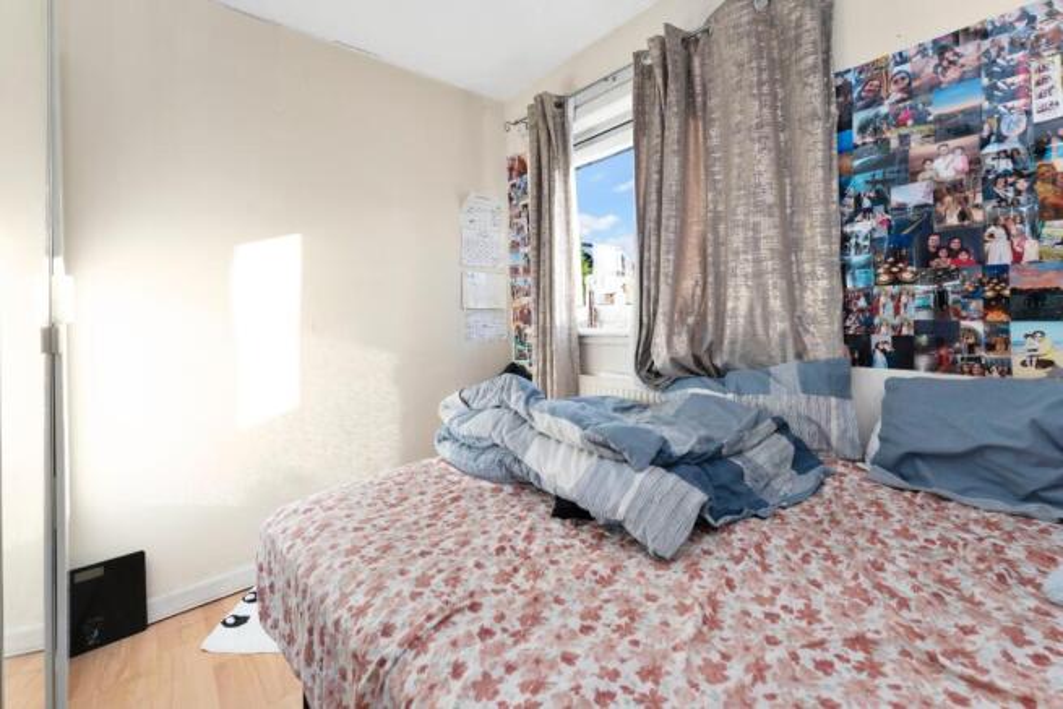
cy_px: 354
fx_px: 413
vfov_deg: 81.2
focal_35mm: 14
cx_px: 532
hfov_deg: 104.2
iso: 200
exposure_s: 1/60
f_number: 6.3
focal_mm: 14
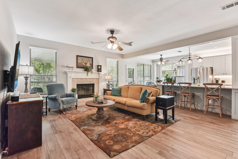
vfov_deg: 70.4
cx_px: 119
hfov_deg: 93.3
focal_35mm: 17
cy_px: 80
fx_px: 112
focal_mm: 17
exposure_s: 1/15
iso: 720
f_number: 8
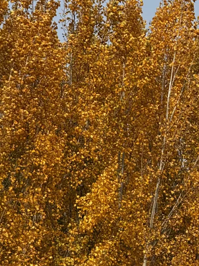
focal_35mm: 323
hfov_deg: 4.6
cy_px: 255
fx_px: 2477
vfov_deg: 6.1
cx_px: 241
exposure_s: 1/820
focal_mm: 15.66
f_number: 2.8
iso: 50
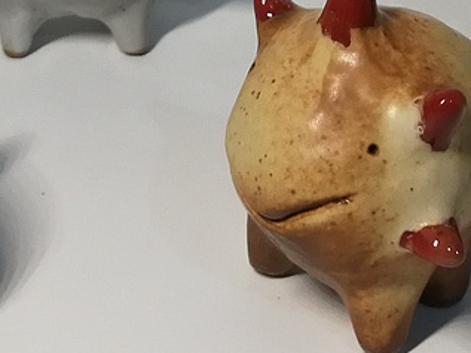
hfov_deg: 17.9
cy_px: -73
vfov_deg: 13.2
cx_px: 103
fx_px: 1484
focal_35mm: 109
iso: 160
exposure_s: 1/40
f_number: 1.8
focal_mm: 3.95
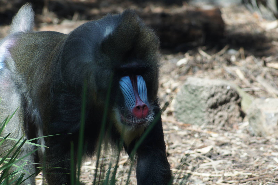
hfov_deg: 6.9
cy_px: 92
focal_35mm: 300
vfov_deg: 4.6
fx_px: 2315
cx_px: 139
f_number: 5.6
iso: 400
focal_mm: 200
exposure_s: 1/320
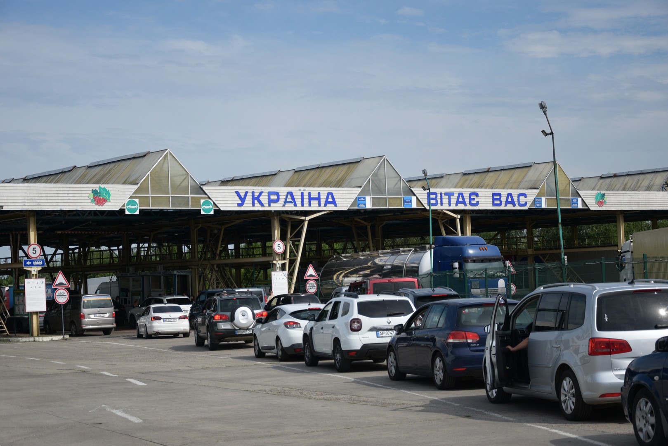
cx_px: 334
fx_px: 1253
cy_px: 223
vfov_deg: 20.2
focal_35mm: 68
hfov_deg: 29.9
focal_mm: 45
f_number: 4.8
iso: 200
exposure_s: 1/1600
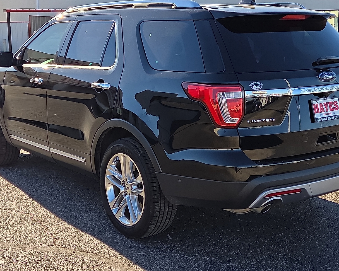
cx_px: 185
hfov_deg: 34.7
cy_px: 108
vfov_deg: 28.0
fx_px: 542
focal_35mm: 54
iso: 25
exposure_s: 1/1429
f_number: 1.8
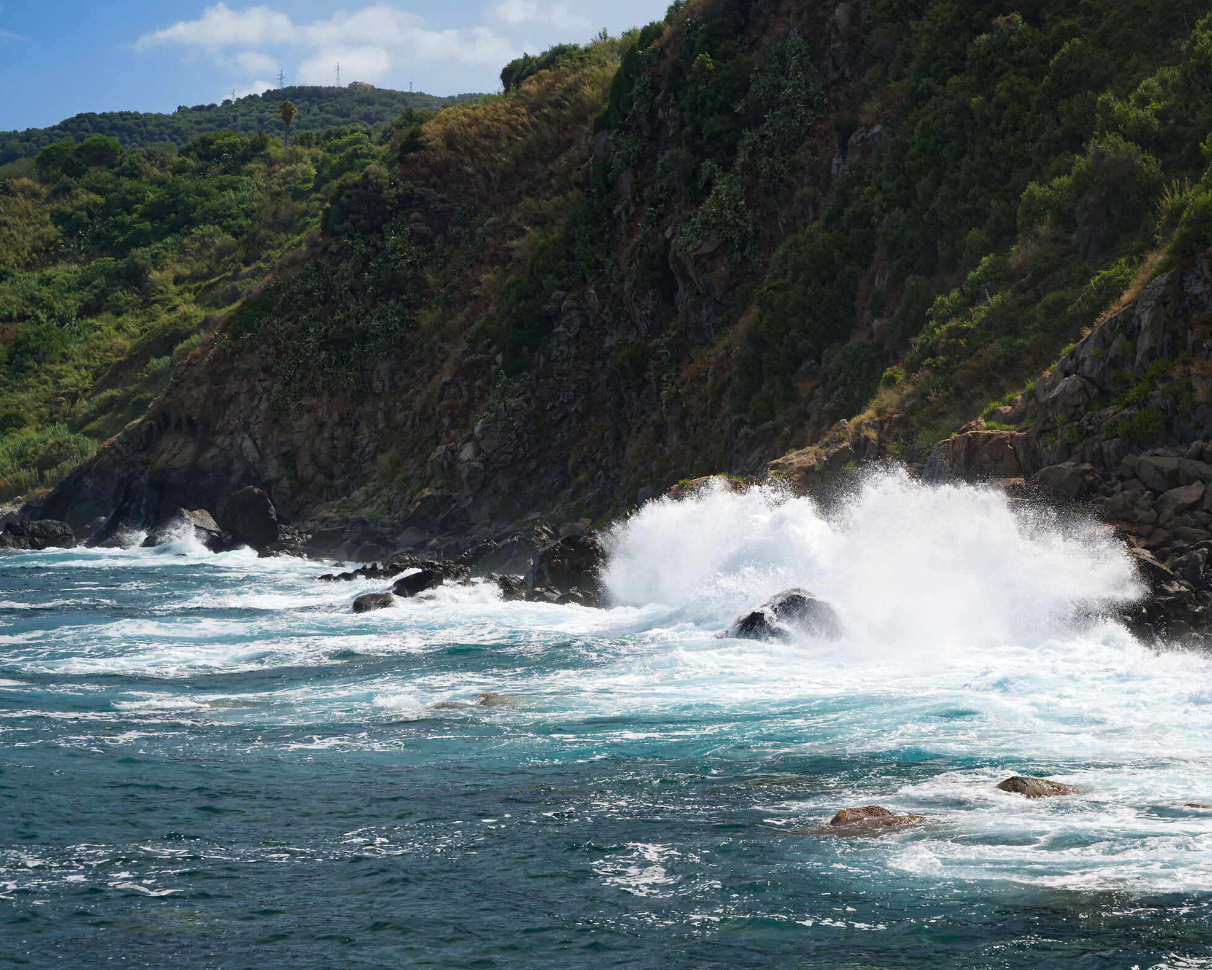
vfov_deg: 21.0
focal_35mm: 73
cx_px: 690
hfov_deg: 26.0
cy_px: 490
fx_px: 2618
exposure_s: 1/200
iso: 100
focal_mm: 64
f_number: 8
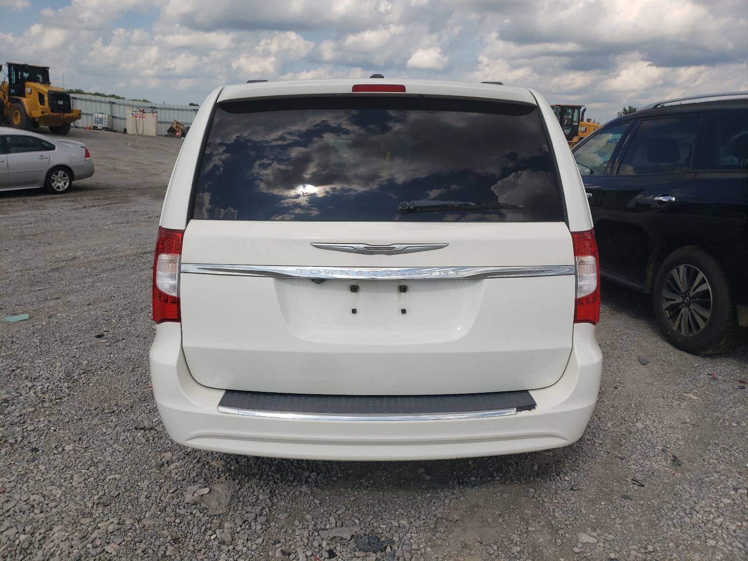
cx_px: 374
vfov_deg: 53.1
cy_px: 280
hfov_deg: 67.3
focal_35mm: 26
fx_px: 562
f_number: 1.5
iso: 50
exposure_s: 1/5000
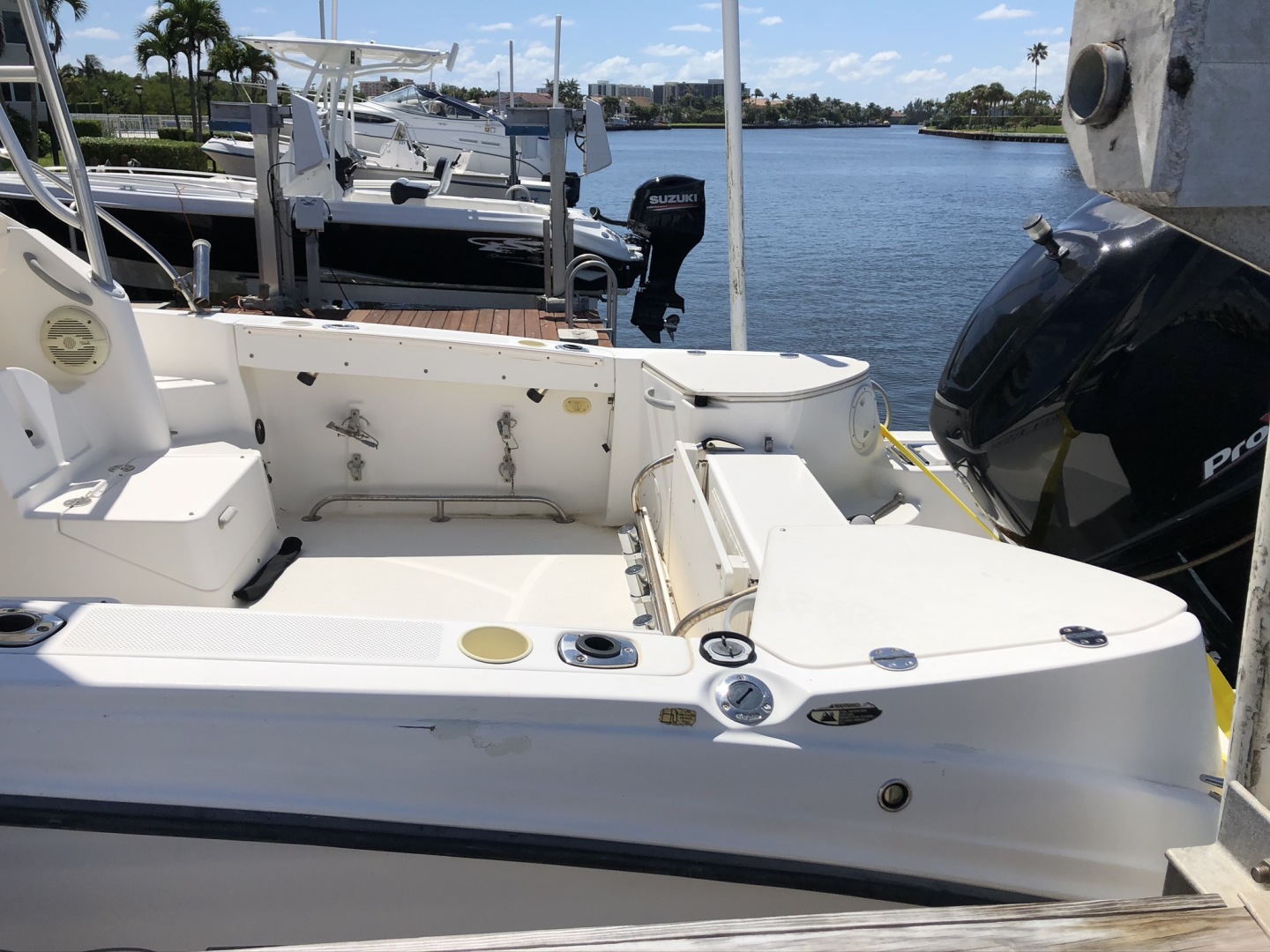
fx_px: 1027
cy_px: 476
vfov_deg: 49.7
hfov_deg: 63.4
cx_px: 635
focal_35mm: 28
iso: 25
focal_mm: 3.99
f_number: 1.8
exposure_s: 1/6024
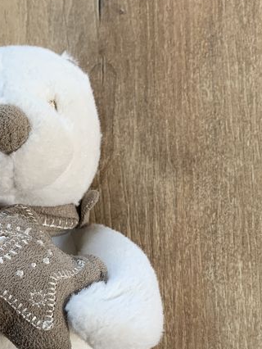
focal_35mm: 61
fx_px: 615
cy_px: 306
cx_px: -5
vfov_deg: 30.4
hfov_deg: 23.0
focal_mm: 4.25
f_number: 1.8
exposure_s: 1/60
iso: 125
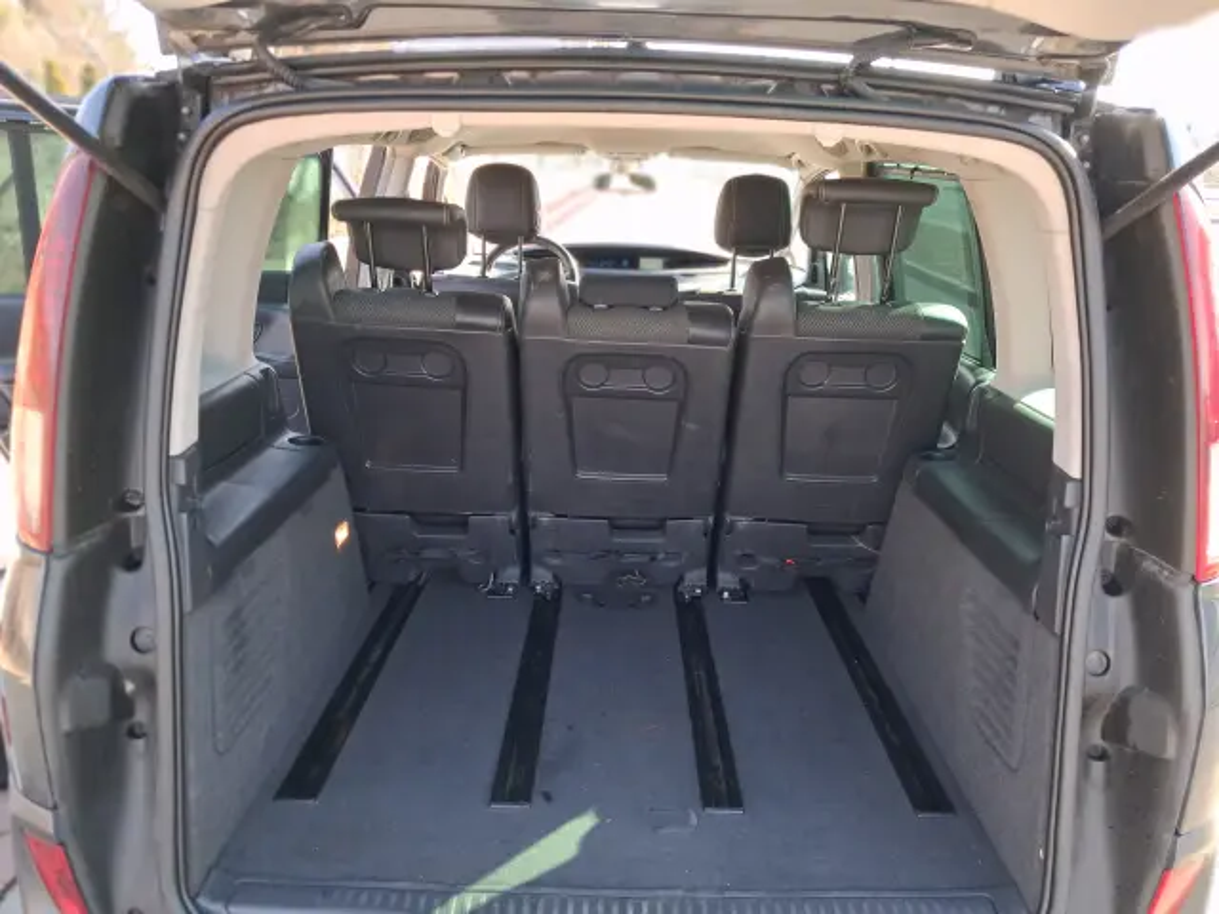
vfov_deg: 51.4
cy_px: 457
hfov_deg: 65.3
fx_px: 951
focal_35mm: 27
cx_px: 610
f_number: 1.8
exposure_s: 1/100
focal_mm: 4
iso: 64
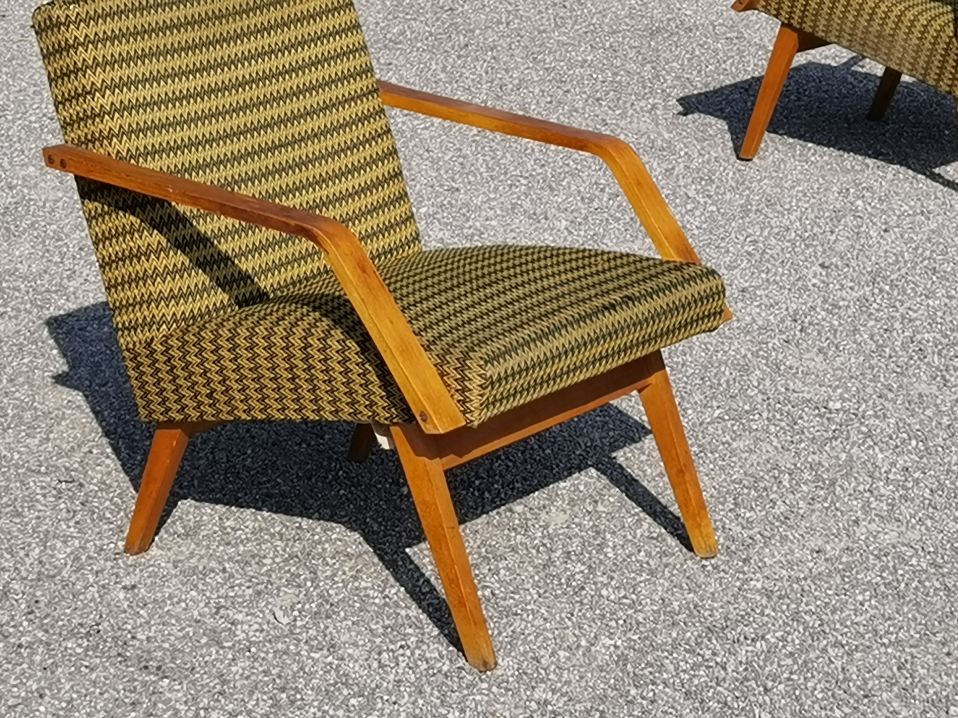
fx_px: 2684
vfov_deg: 15.2
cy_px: 359
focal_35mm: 97
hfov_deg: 20.2
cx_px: 479
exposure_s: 1/5882
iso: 50
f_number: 1.9
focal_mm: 6.71
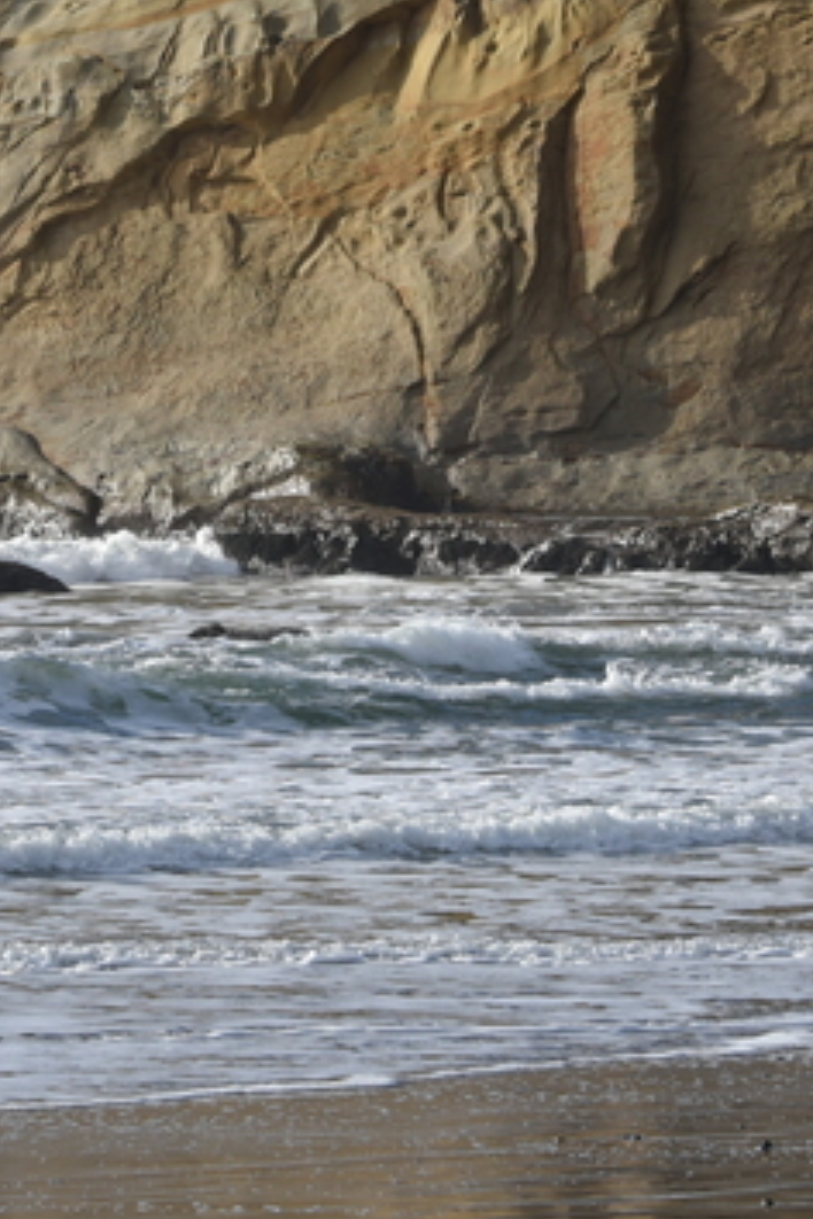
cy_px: -234
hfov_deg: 4.1
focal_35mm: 333
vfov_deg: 6.2
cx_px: 131
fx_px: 11279
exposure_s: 1/320
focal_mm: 92
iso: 100
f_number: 9
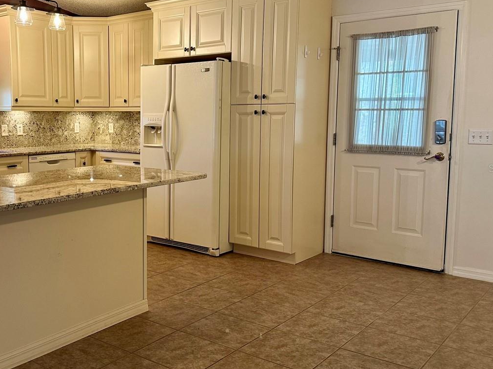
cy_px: 168
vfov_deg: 37.7
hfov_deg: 47.7
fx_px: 541
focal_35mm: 38
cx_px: 145
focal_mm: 6.86
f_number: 1.78
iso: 160
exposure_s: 1/60
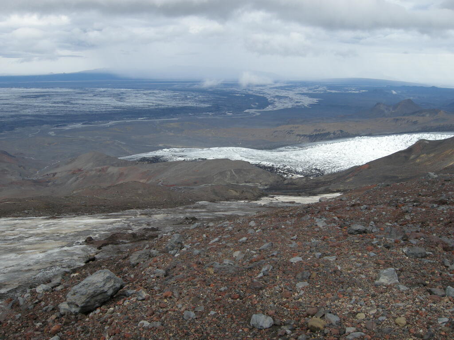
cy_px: 170
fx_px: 459
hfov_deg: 52.6
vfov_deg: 40.7
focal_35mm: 35
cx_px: 227
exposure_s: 1/137
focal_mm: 7.5
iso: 100
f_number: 4.3
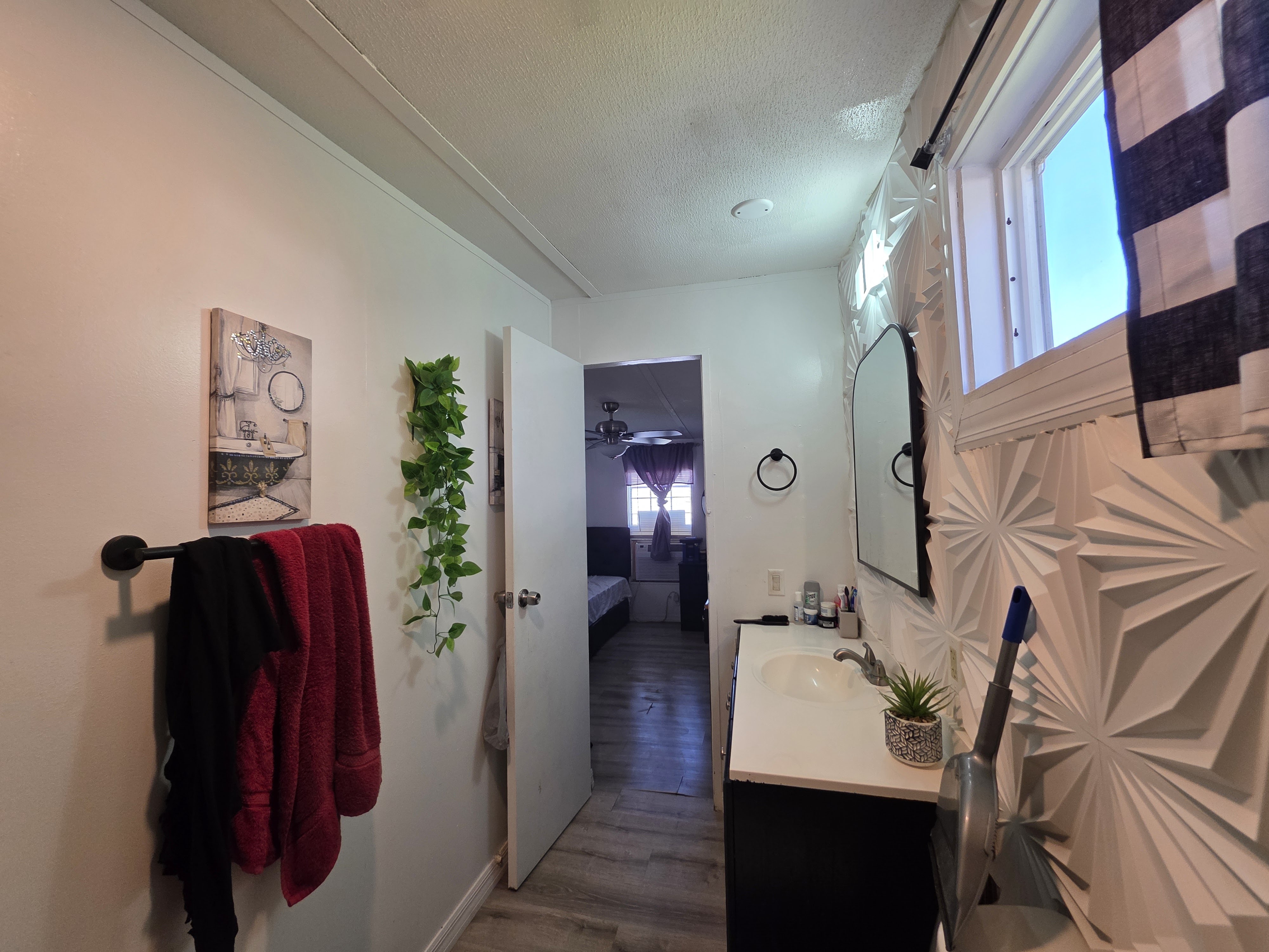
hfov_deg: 106.2
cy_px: 476
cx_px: 634
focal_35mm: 13
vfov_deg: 89.9
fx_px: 477
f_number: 1.9
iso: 100
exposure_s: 1/120
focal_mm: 2.2
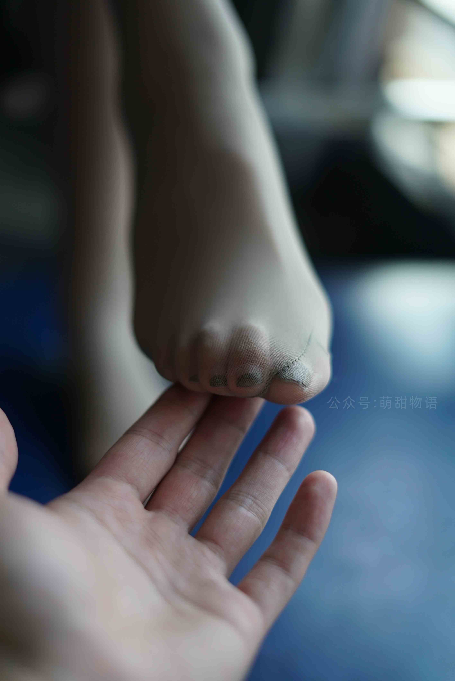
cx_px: 228
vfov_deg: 39.6
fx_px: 947
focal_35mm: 50
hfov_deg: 27.0
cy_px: 340
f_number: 2
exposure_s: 1/1250
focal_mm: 50
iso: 400
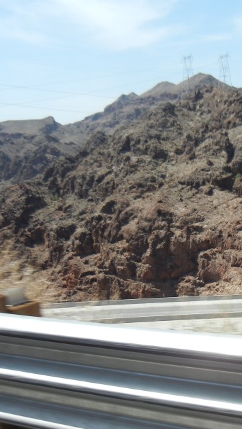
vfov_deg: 39.0
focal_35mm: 53
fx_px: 605
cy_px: 258
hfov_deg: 21.4
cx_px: 269
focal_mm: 5.4
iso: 160
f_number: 7
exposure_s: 1/323
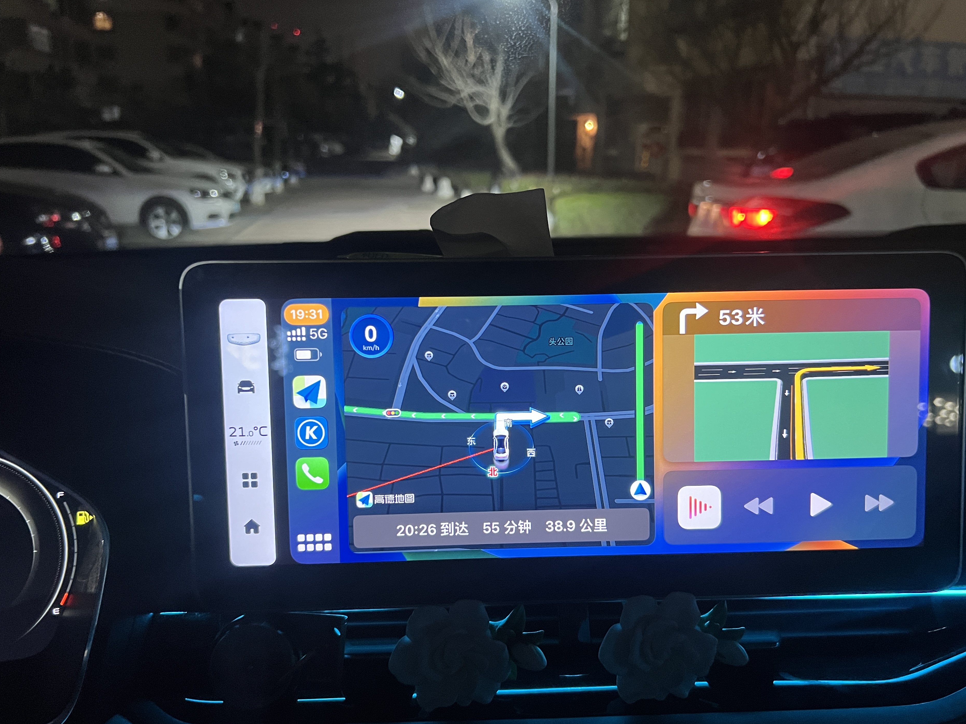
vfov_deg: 49.7
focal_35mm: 28
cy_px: 389
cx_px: 517
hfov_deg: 63.4
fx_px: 781
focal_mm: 5.7
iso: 400
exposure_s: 1/50
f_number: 1.5
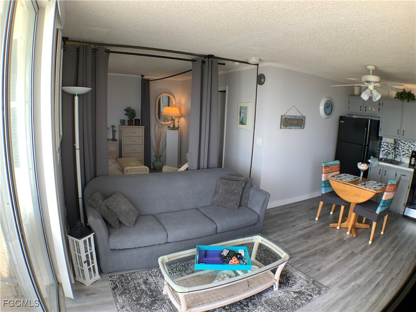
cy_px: 156
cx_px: 208
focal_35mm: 29
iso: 32
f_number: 1.8
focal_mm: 3
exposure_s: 1/120
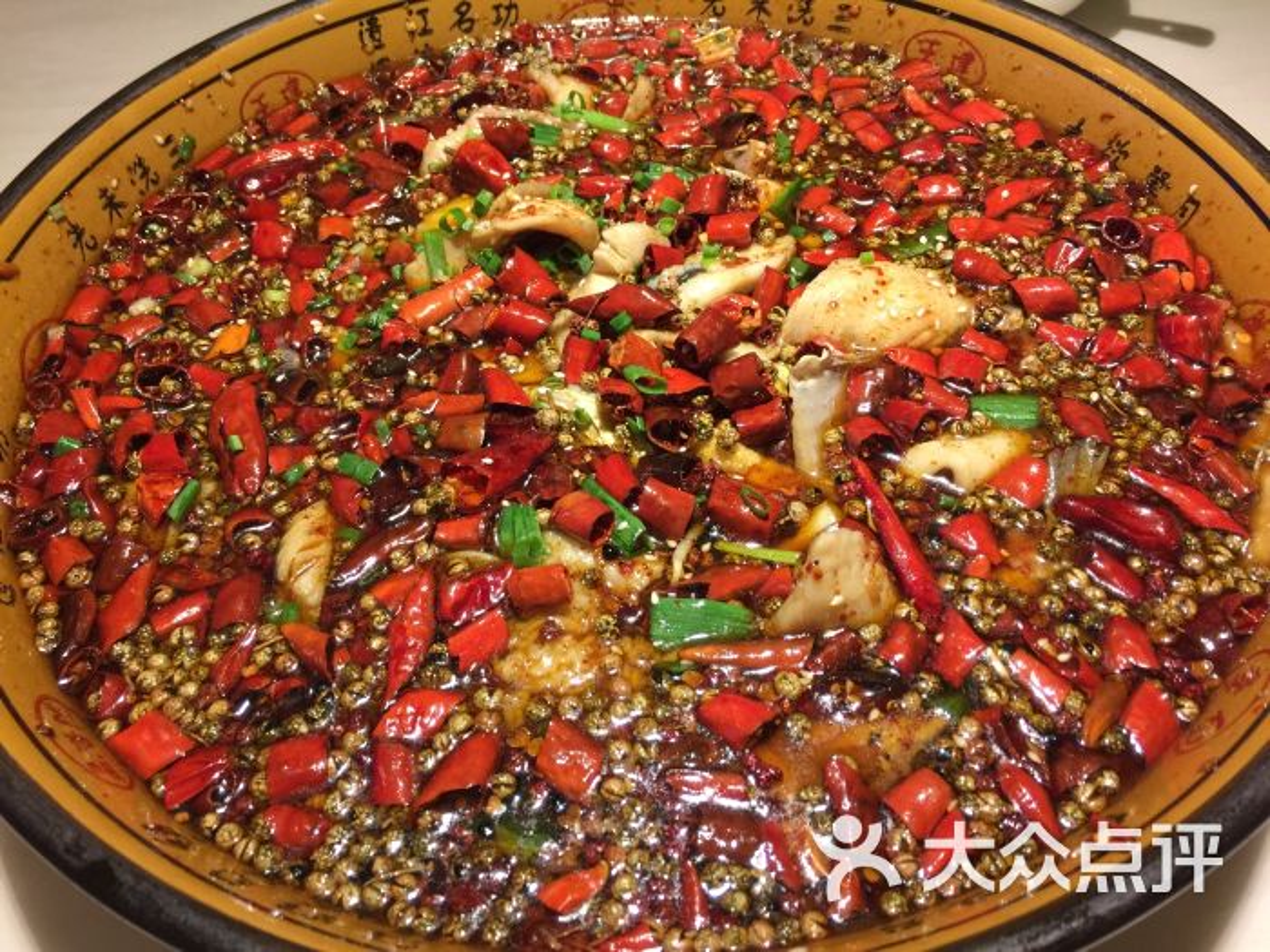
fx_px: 1064
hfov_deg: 61.7
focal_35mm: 29
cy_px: 476
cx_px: 635
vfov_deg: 48.2
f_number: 2.2
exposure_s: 1/30
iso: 40
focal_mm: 4.15
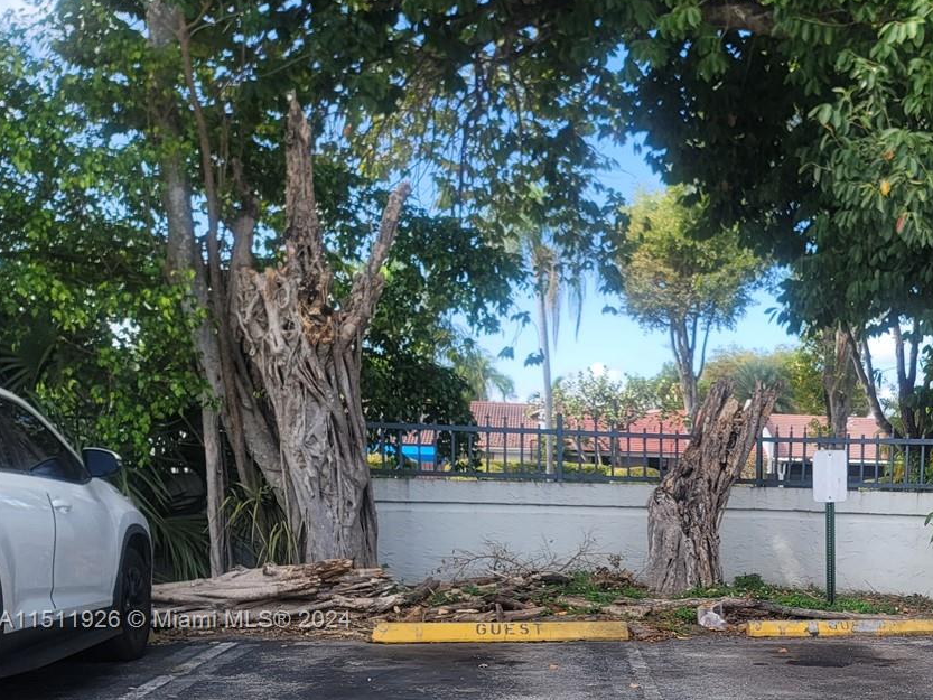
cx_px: 889
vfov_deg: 29.1
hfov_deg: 36.4
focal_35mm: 48
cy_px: 622
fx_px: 1294
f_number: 1.8
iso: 20
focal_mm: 7
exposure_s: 1/333
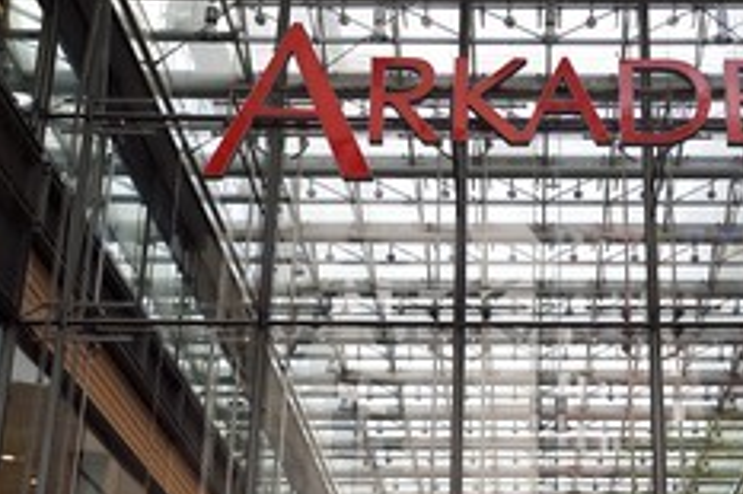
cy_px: 357
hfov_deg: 30.5
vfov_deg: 20.8
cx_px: 558
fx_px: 1341
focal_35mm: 65
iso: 200
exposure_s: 1/400
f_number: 4.5
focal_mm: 36
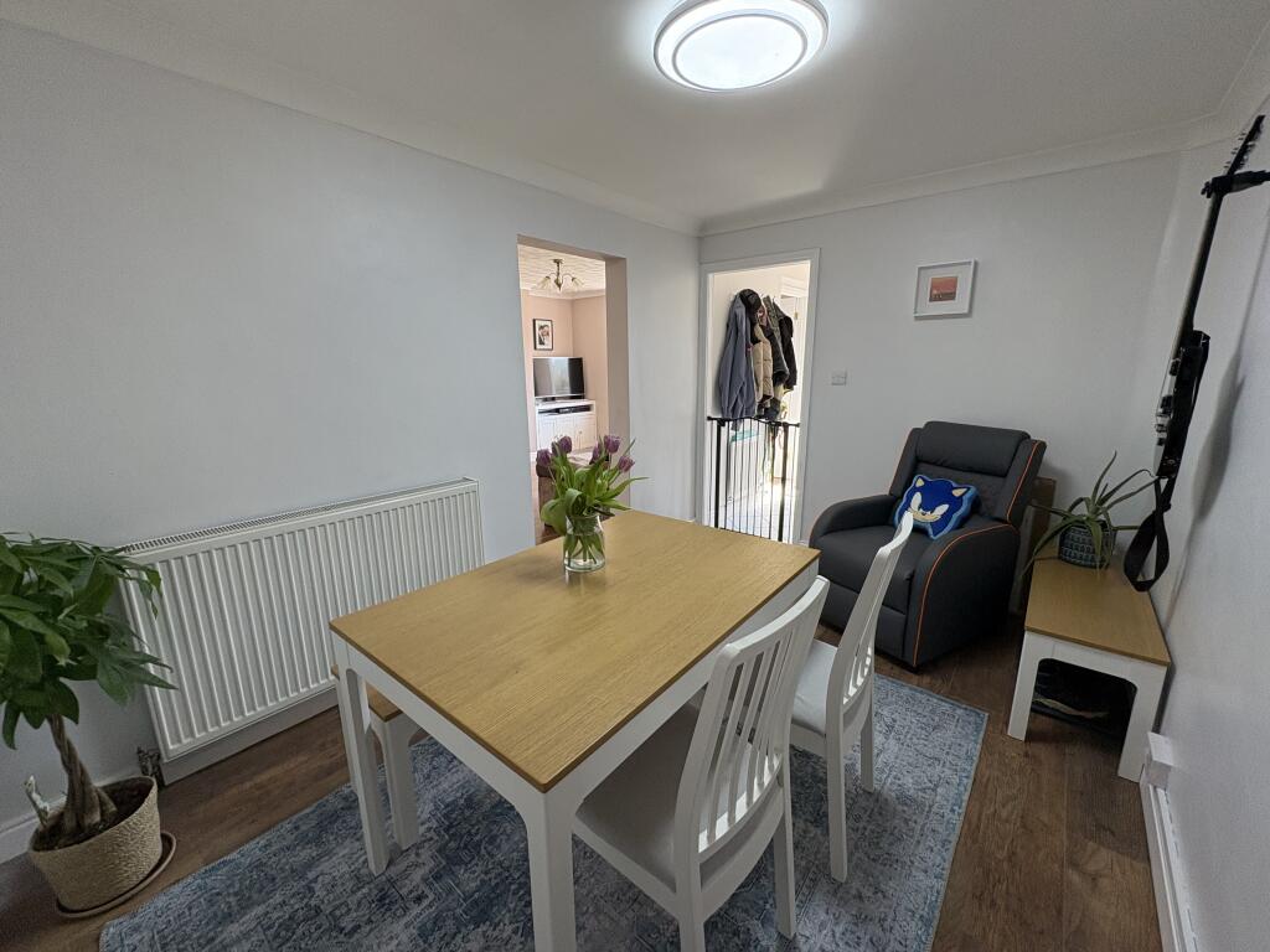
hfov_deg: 102.1
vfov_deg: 85.7
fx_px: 514
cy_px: 476
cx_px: 635
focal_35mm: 14
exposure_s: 1/99
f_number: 2.2
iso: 125
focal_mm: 2.22
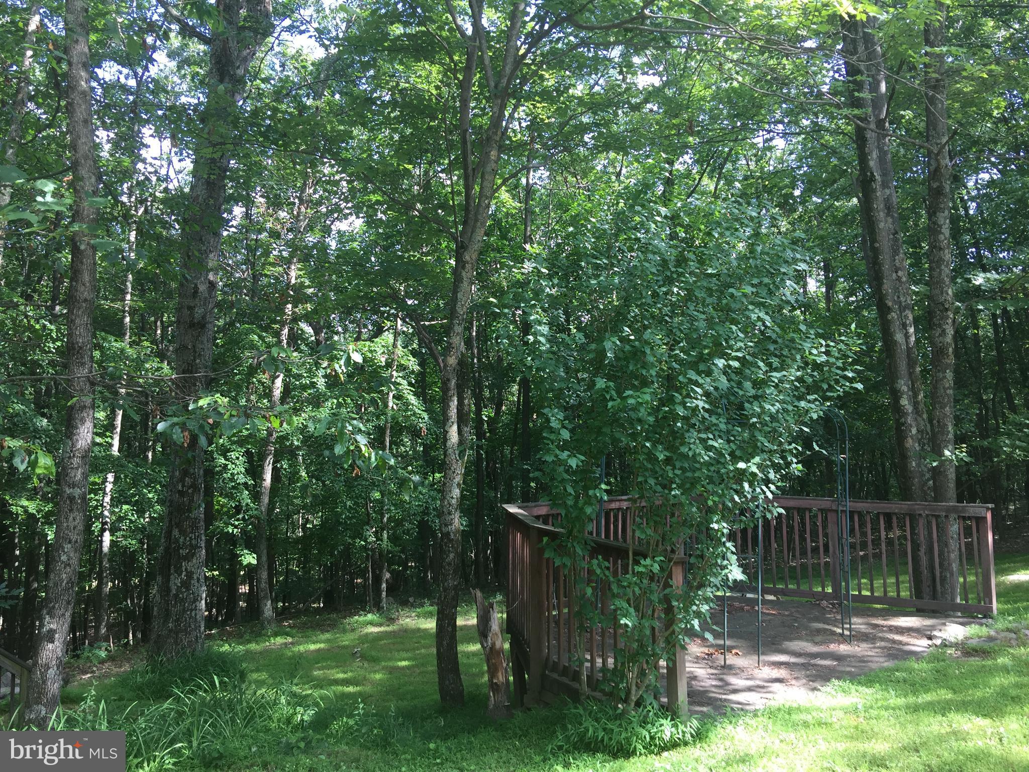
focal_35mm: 29
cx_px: 514
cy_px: 386
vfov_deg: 48.2
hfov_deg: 61.7
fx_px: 862
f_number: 2.2
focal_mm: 4.15
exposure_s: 1/120
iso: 32
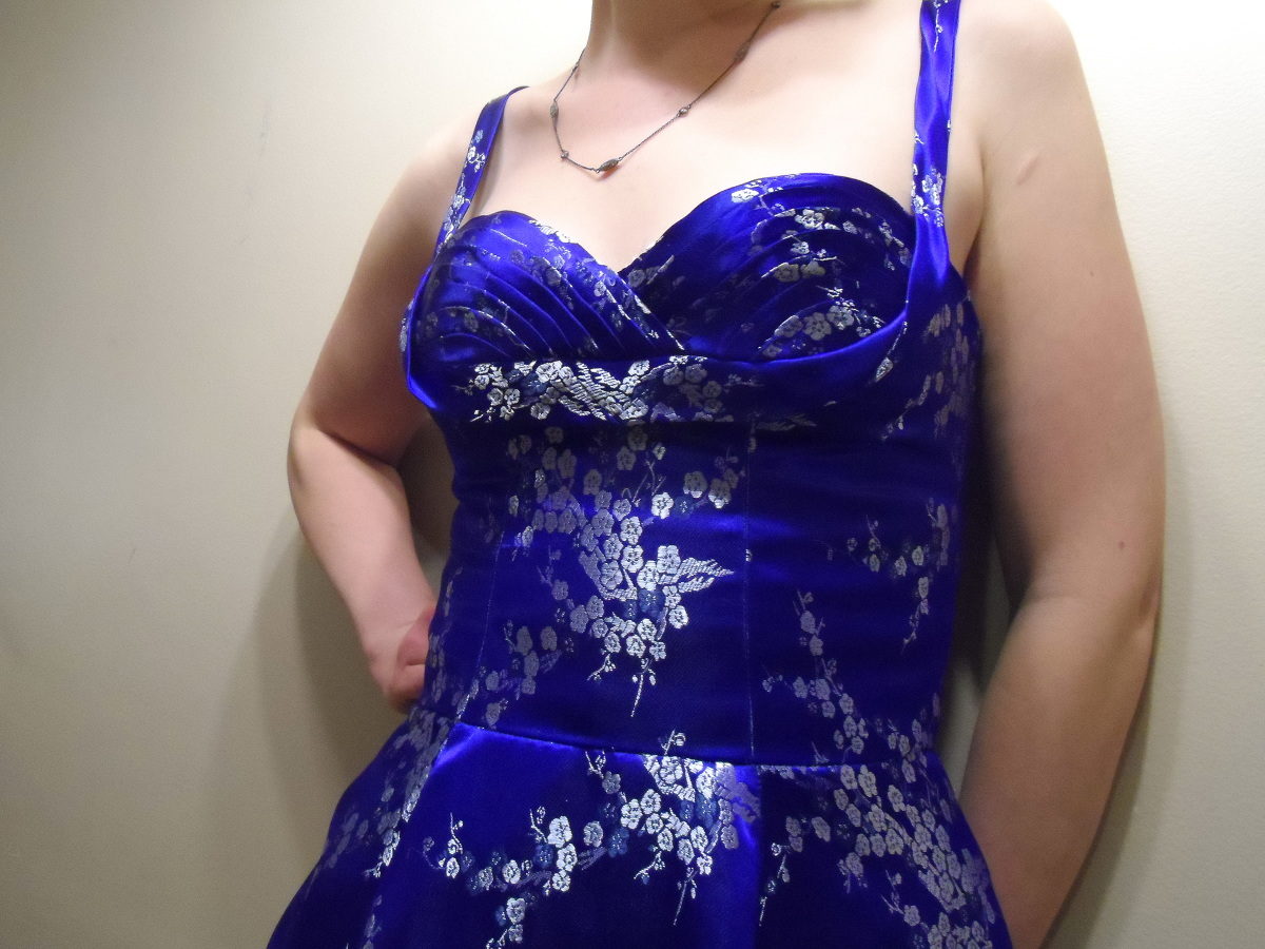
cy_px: 474
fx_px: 1169
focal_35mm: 32
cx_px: 632
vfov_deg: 44.2
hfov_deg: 56.8
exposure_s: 1/30
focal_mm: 5.3
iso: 800
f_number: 3.4
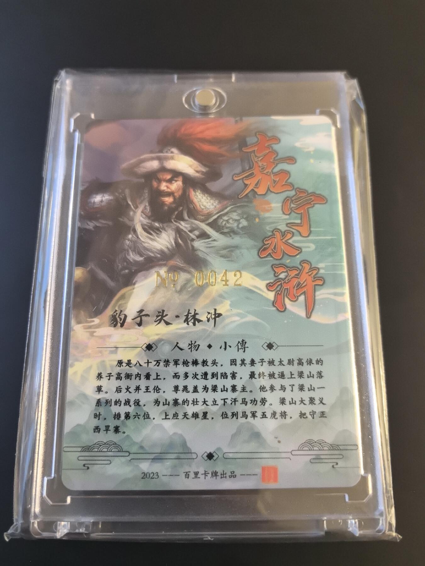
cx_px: 212
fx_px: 442
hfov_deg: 51.4
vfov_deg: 65.3
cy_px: 283
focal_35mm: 27
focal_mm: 5.75
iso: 640
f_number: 2
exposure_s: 1/33.3
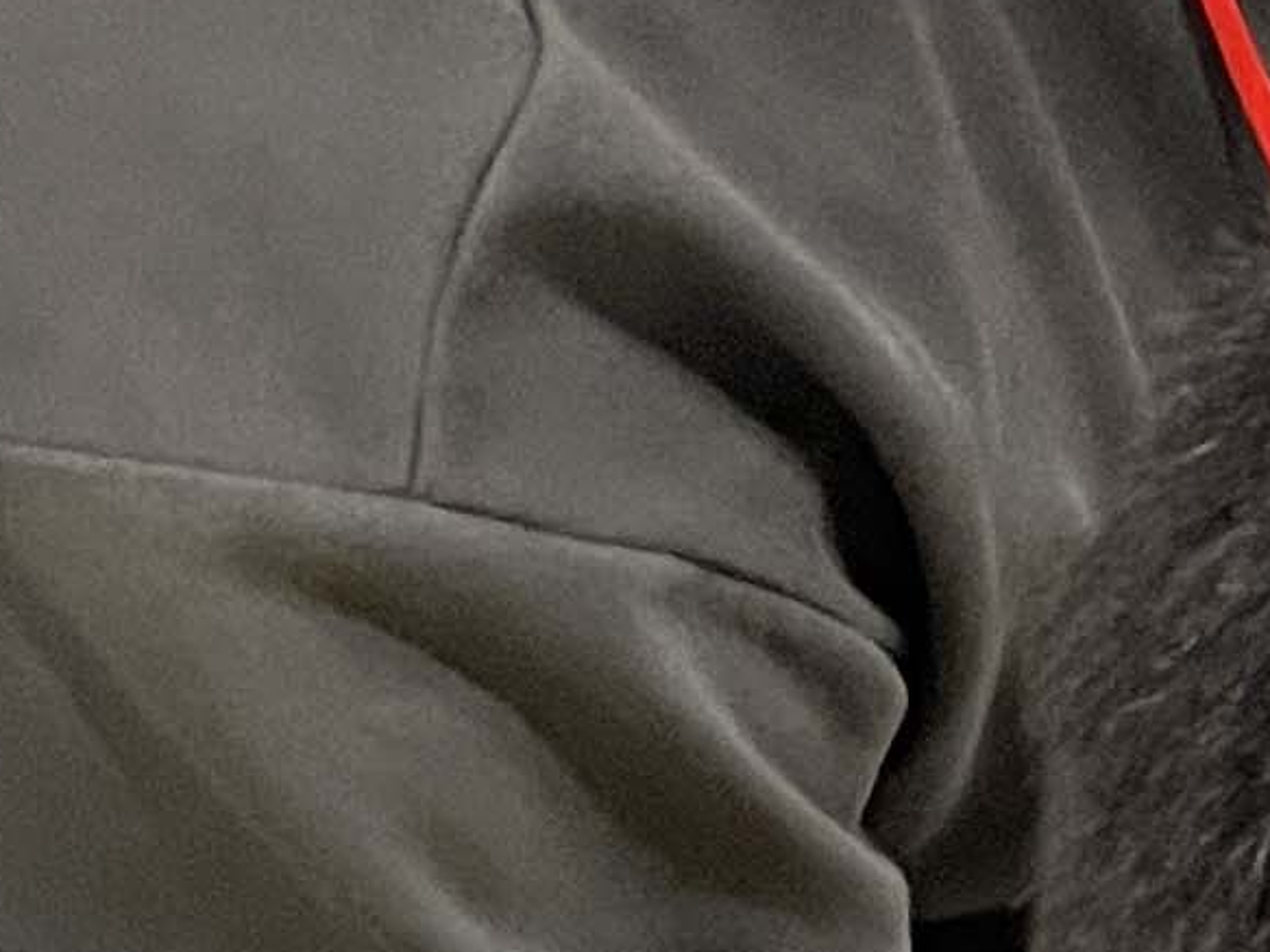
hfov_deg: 9.3
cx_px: 3732
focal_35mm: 173
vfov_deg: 8.5
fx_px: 6346
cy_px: 1002
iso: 200
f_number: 1.6
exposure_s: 1/60
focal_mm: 5.1
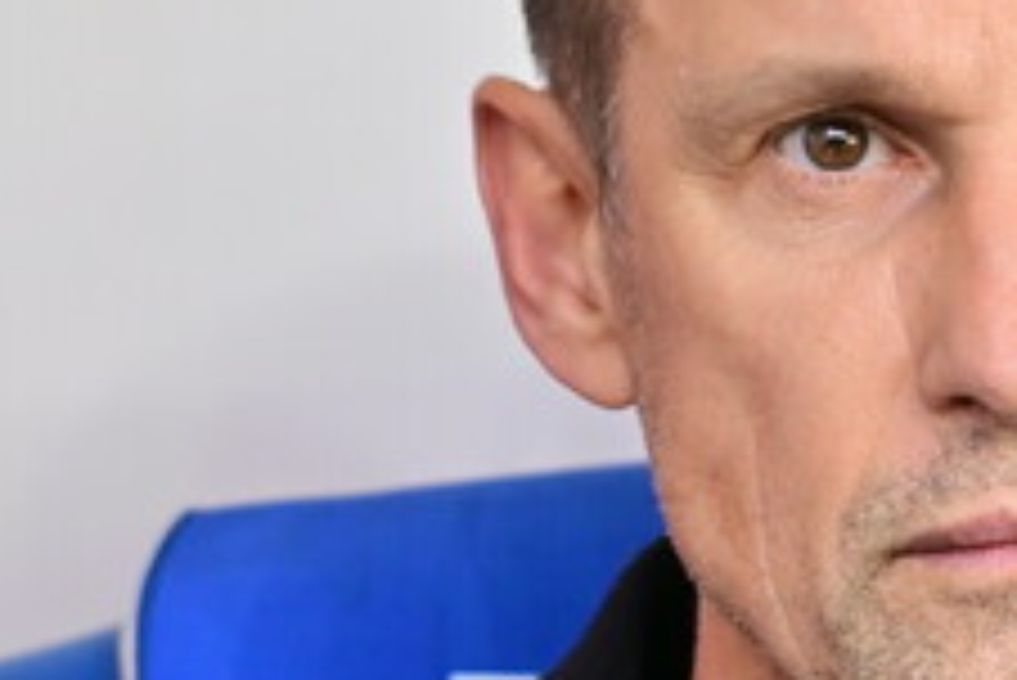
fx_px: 36549
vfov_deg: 1.1
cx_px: 990
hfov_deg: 1.6
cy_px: 324
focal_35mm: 1293
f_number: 6
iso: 1600
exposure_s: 1/320
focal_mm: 400
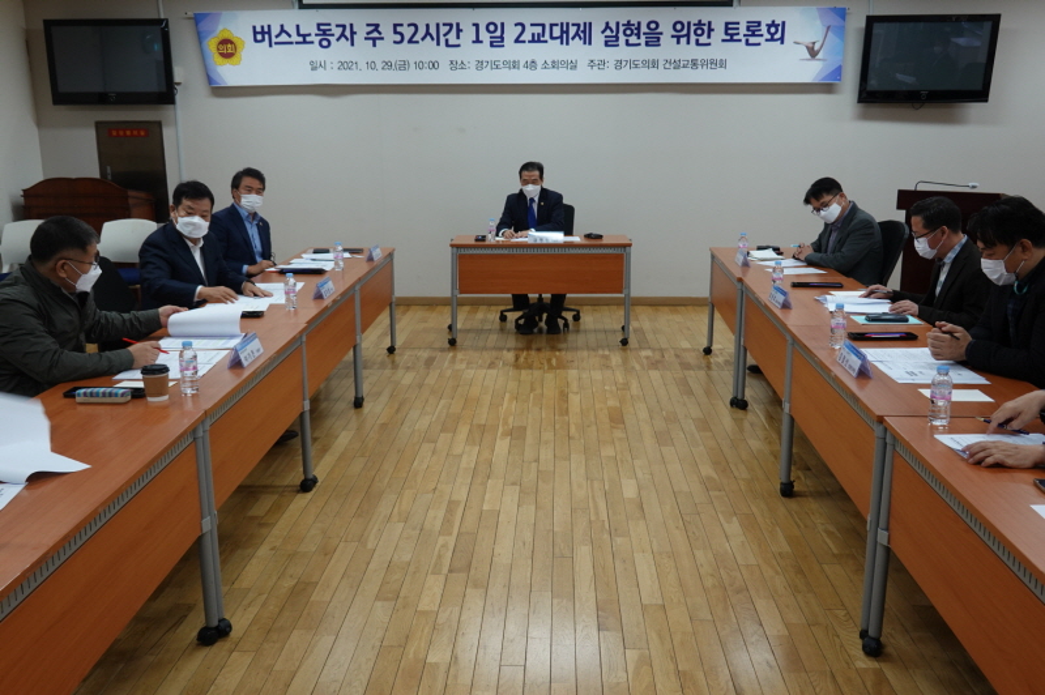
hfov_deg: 57.3
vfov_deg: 39.9
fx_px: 957
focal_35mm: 33
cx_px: 522
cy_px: 348
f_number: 3.5
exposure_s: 1/40
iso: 200
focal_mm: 12.25
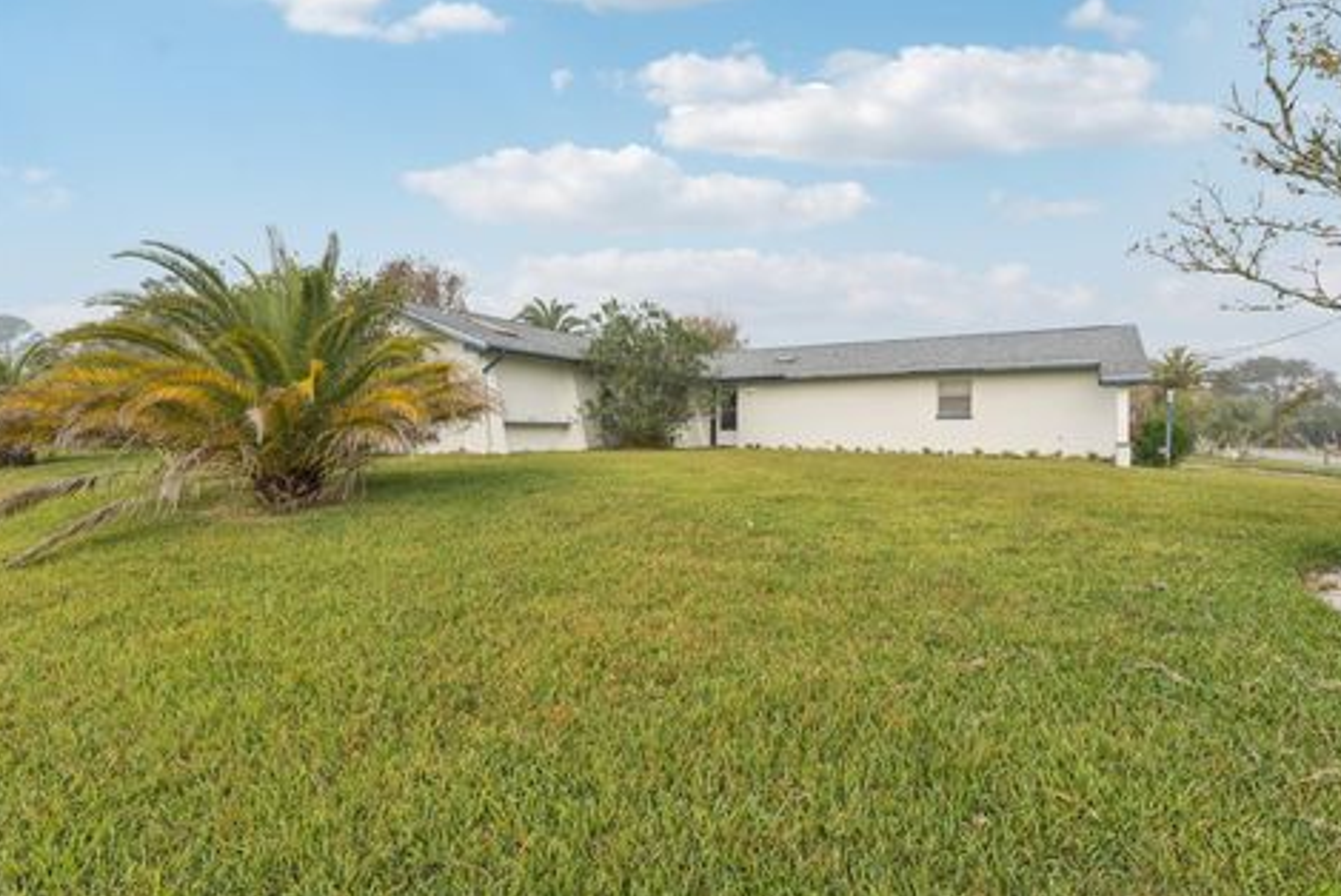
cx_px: 693
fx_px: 638
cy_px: 427
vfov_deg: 70.1
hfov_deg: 92.8
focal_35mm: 17
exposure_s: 1/200
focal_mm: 16.1
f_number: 10
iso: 400
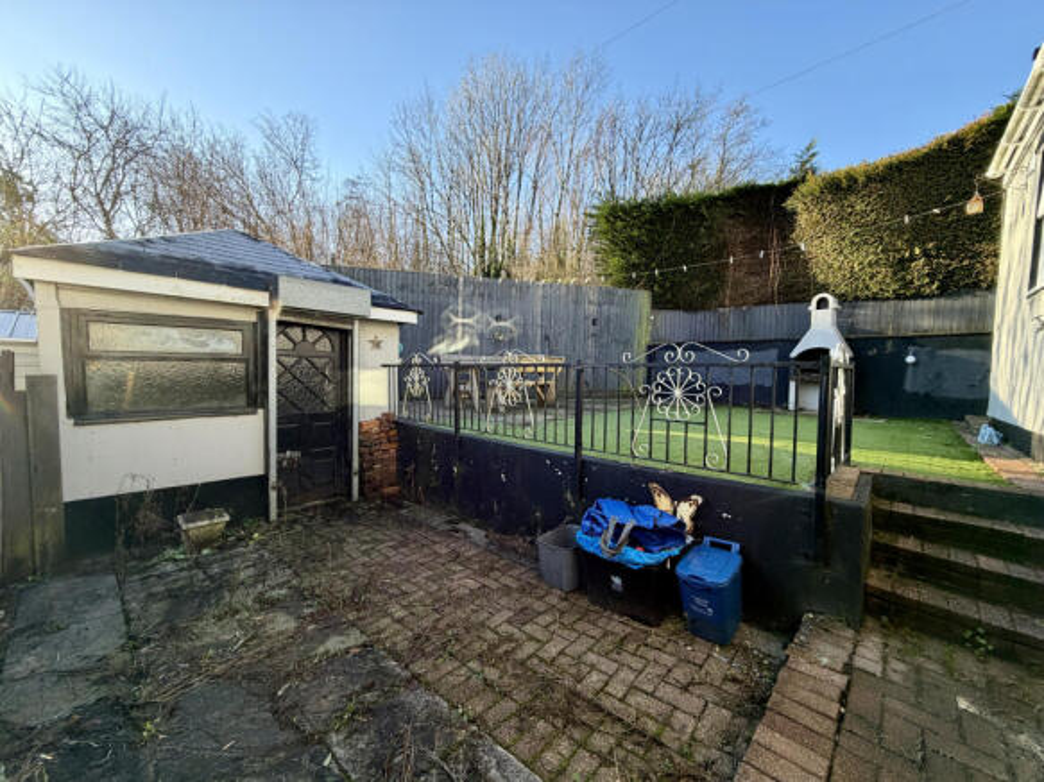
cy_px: 391
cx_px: 522
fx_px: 422
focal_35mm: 14
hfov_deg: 102.1
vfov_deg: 85.7
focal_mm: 2.22
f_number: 2.2
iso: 40
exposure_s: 1/217
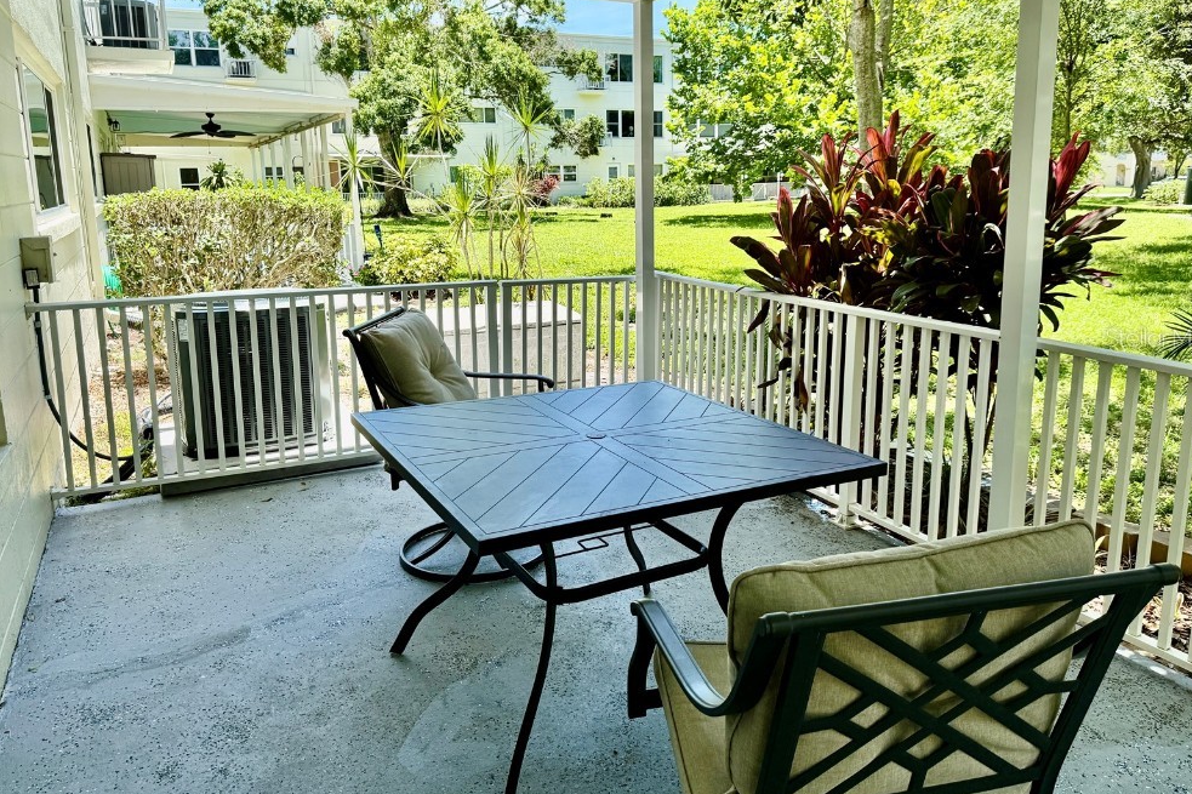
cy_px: 337
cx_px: 599
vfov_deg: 49.4
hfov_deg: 69.4
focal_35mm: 26
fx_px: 861
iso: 100
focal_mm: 6.76
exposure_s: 1/1292
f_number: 1.78
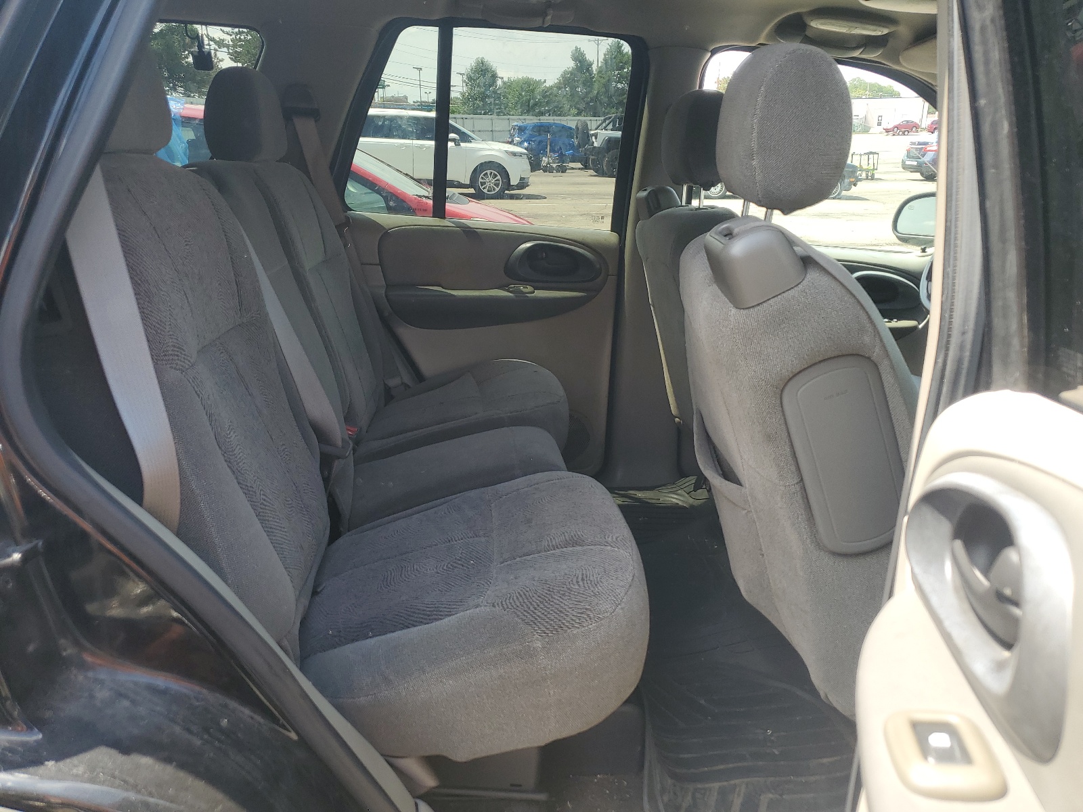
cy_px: 406
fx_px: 813
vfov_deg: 53.1
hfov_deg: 67.3
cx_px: 542
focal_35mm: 26
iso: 50
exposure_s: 1/417
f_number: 1.5
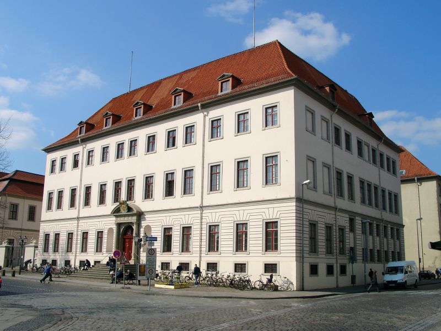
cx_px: 220
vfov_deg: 41.8
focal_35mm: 34
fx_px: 433
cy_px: 166
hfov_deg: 54.0
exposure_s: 1/626
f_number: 5.6
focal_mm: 7.13
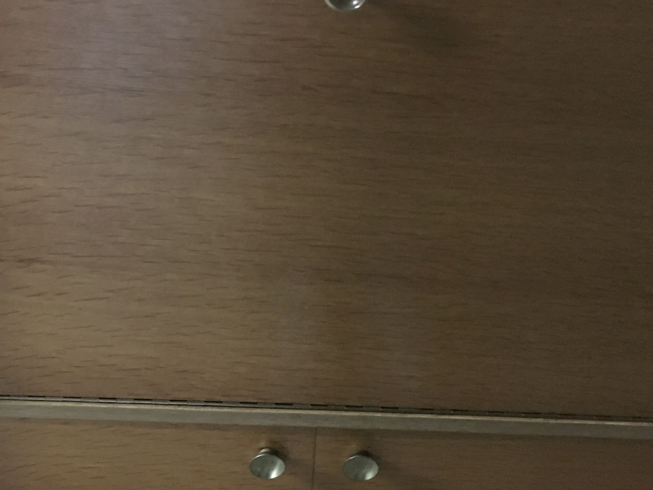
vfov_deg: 31.5
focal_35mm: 46
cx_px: 289
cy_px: 229
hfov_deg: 41.2
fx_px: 868
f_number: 2.2
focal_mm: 4.15
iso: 200
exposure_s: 1/4
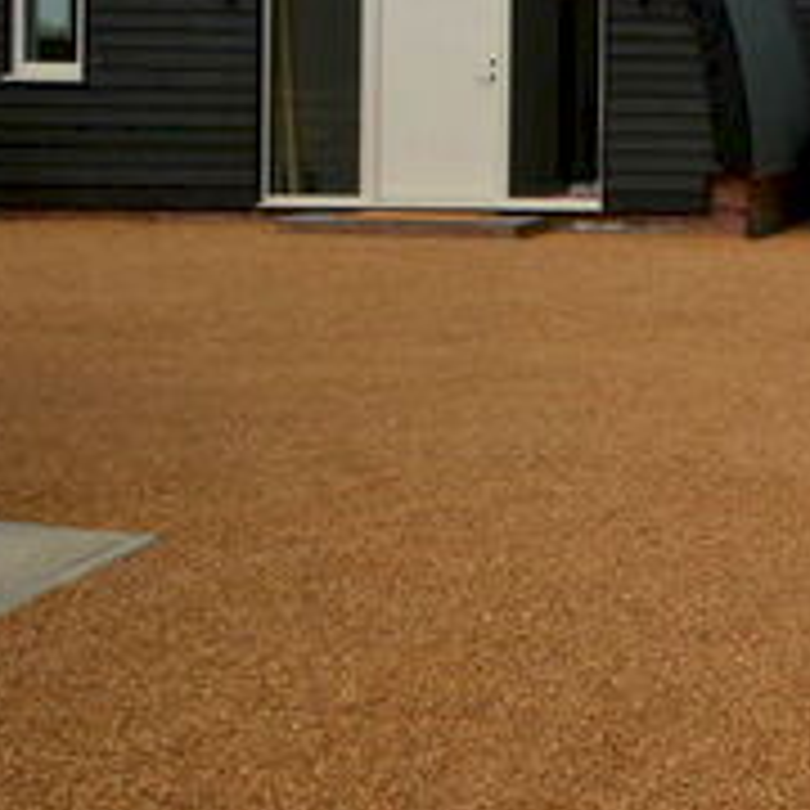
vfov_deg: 30.0
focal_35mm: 55
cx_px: 1184
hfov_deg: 24.8
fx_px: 1447
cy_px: 94
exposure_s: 1/500
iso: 320
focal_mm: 11
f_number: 11
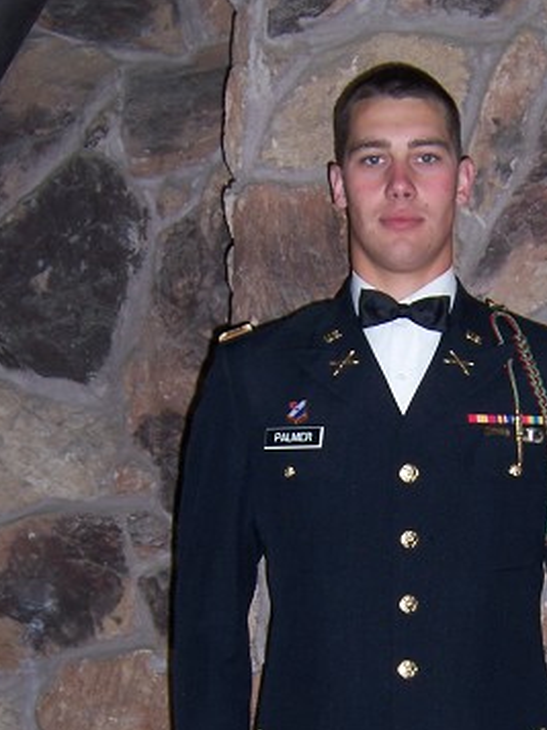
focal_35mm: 72
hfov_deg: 20.3
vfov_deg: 26.7
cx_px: 412
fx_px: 1517
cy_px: 545
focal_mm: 6.7
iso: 80
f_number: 3.4
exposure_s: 1/60
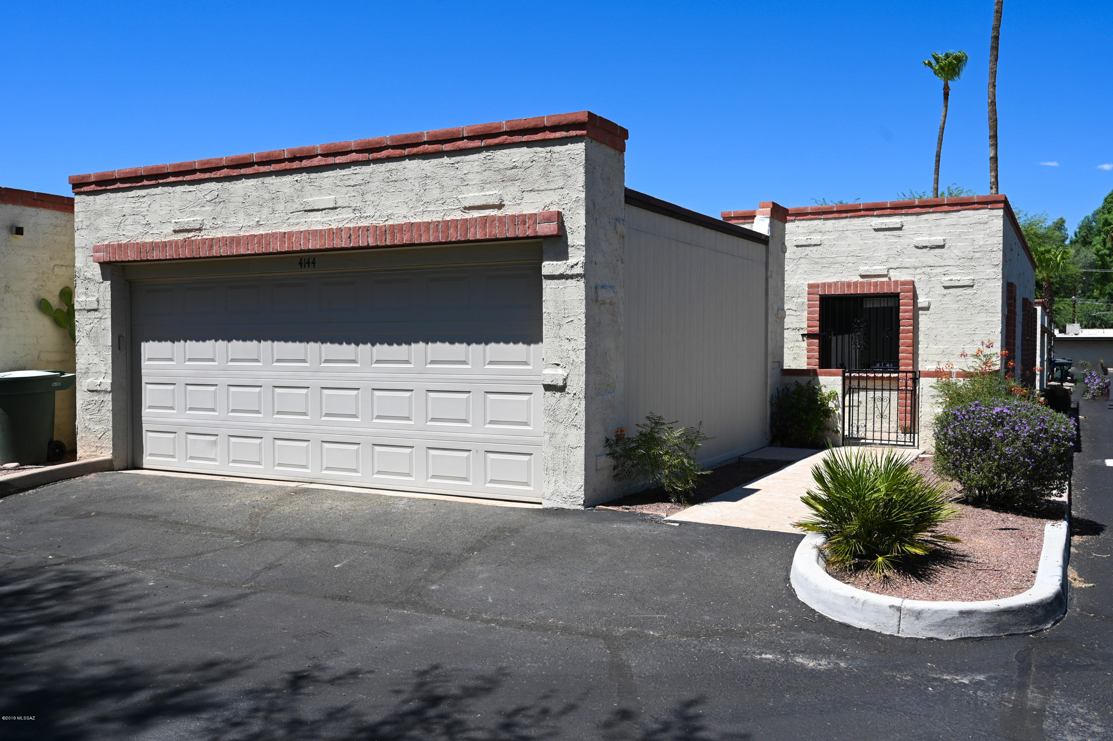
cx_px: 556
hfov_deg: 62.0
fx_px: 927
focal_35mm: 30
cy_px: 370
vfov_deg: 43.6
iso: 100
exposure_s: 1/500
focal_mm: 30
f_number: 8
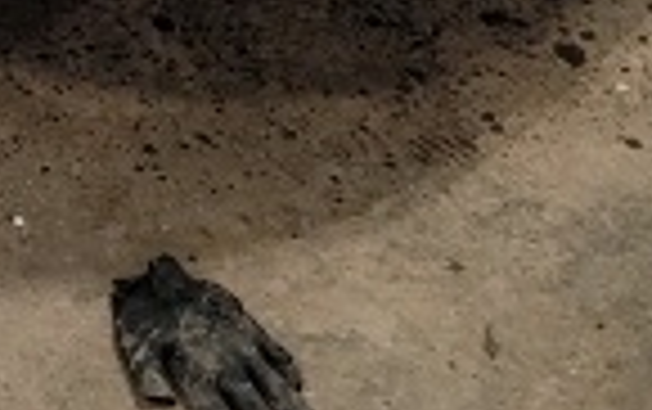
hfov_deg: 16.2
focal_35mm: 117
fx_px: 2081
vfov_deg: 9.6
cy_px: -658
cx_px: -333
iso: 248
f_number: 1.8
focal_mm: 7
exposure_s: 1/60
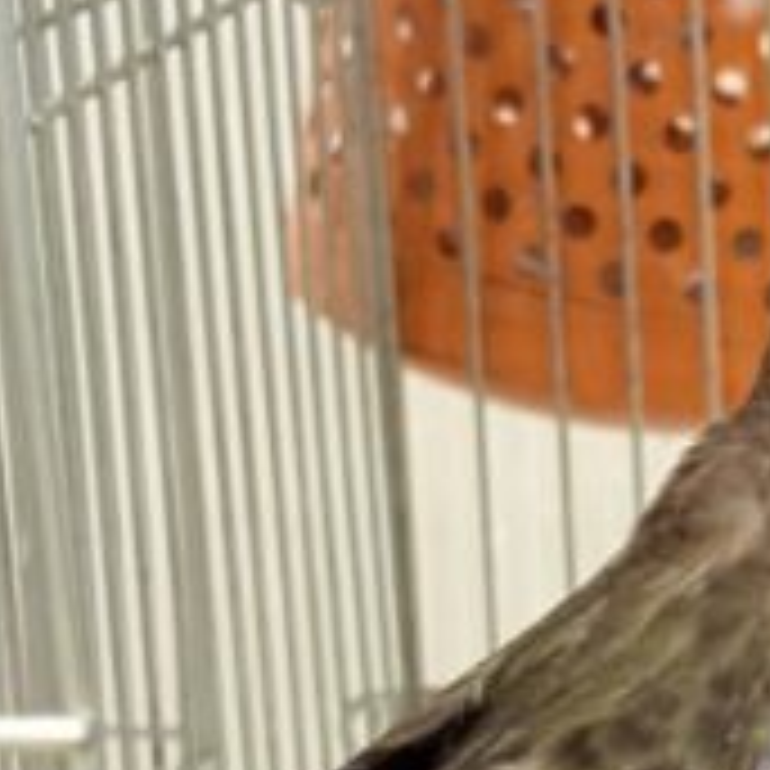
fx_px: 4329
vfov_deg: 10.0
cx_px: 968
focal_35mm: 172
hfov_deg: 10.0
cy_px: 874
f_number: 1.6
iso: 100
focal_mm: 5.96
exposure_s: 1/33
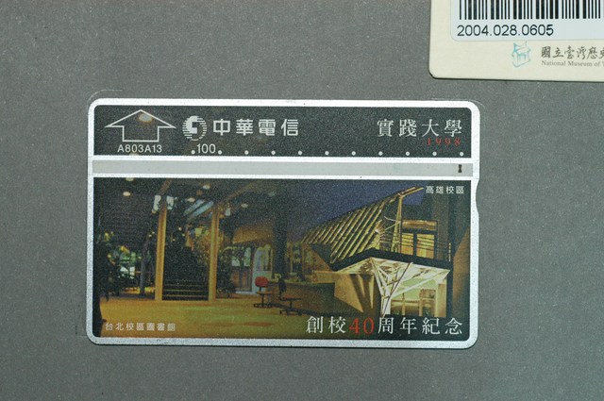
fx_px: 1508
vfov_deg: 15.1
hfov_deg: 22.6
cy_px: 200
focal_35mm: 90
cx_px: 302
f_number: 6.3
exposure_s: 1/20
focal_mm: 60
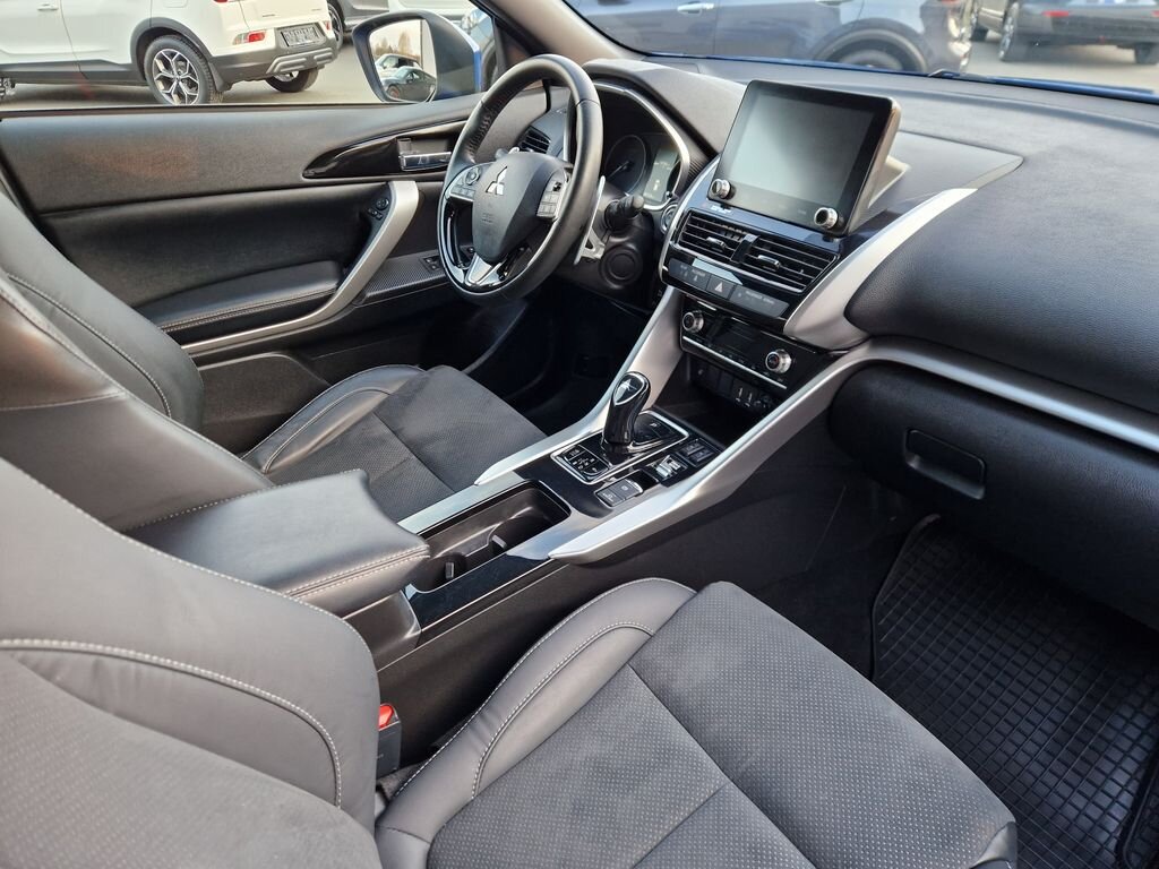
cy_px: 434
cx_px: 580
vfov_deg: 58.9
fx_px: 770
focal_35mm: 23
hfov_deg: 73.9
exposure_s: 1/100
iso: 320
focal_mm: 5.4
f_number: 1.8
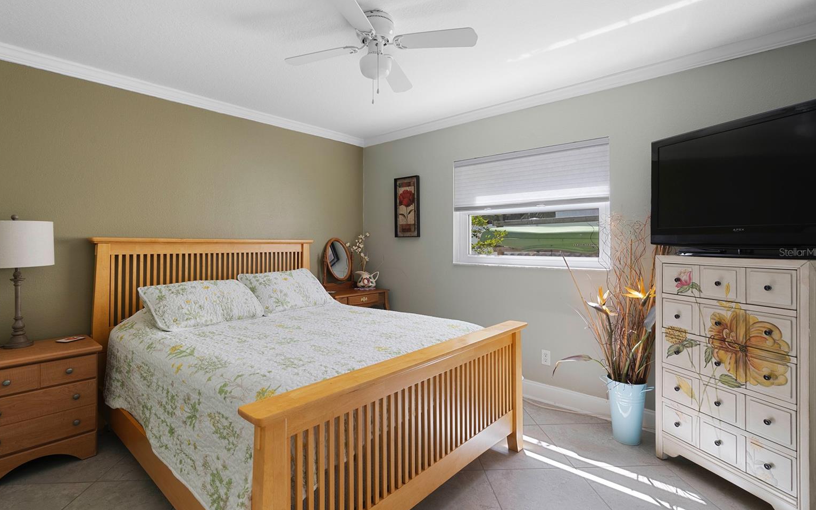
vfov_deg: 68.0
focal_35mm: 17
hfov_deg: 94.3
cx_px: 401
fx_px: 378
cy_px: 252
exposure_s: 1
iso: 640
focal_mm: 16
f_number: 9
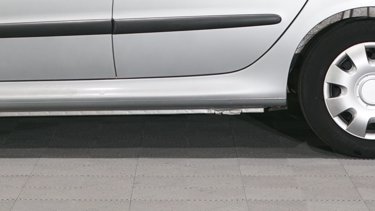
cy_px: -69
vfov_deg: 9.5
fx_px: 1243
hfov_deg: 17.1
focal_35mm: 125
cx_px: 95
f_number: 5.6
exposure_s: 1/20
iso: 500
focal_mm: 41
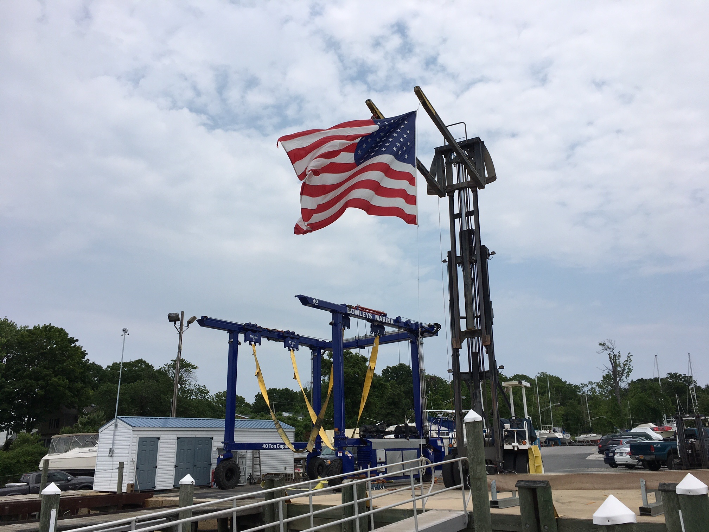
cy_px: 266
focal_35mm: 29
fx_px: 594
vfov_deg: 48.2
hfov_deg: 61.7
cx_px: 354
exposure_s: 1/3497
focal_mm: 4.15
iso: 25
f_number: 2.2
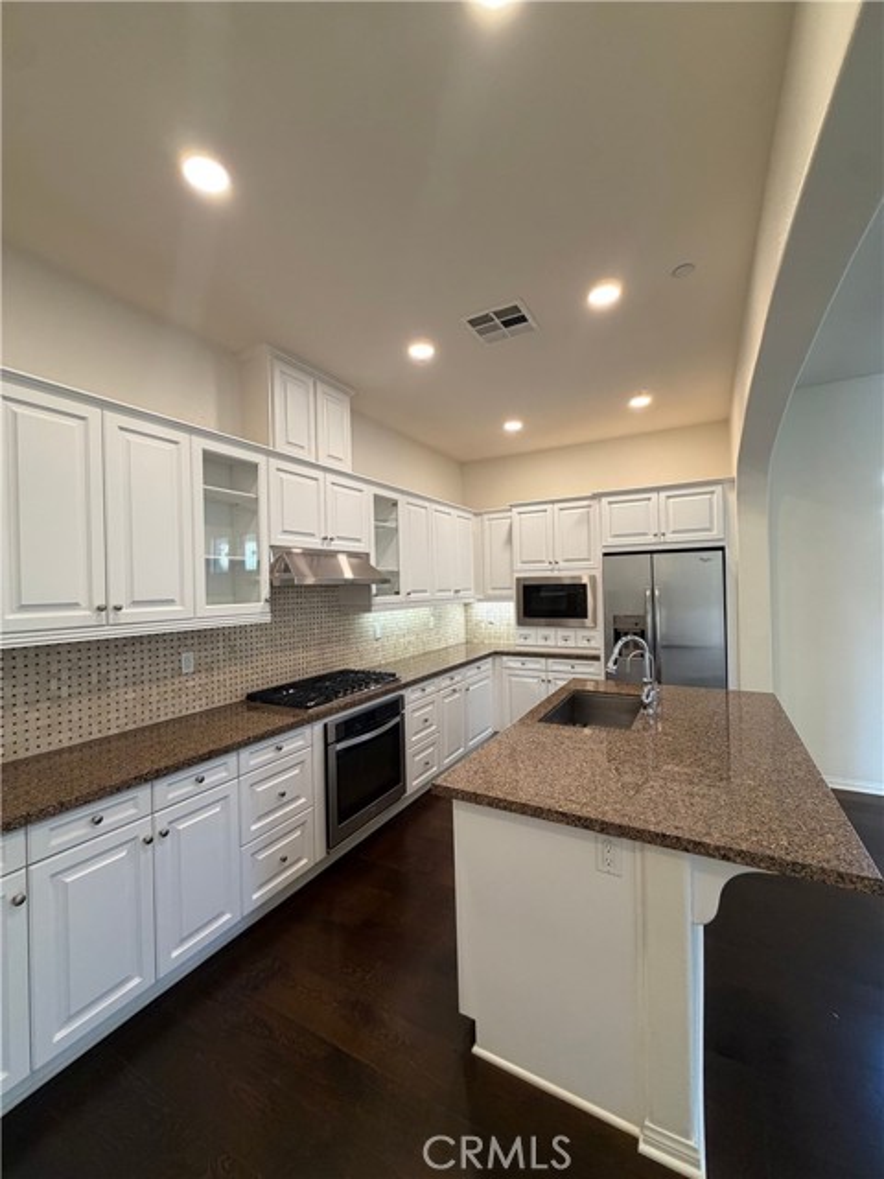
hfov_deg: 85.7
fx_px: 477
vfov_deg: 102.1
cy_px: 590
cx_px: 442
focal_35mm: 14
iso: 250
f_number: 2.2
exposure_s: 1/120
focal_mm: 2.22
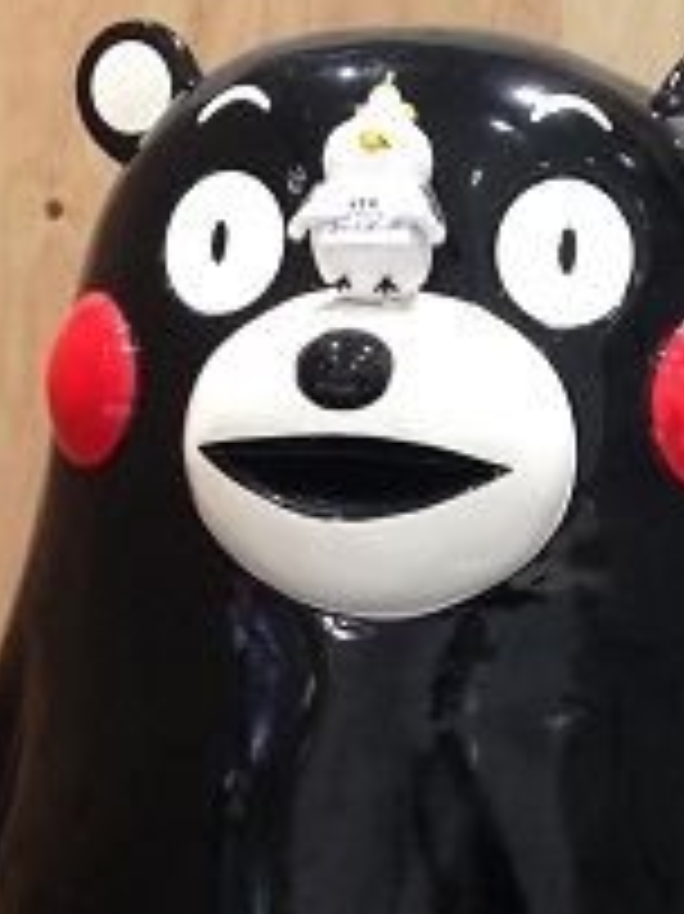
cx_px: 364
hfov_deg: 18.9
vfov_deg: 24.6
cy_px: 734
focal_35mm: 78
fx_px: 2057
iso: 160
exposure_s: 1/20
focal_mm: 4.12
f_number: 2.4
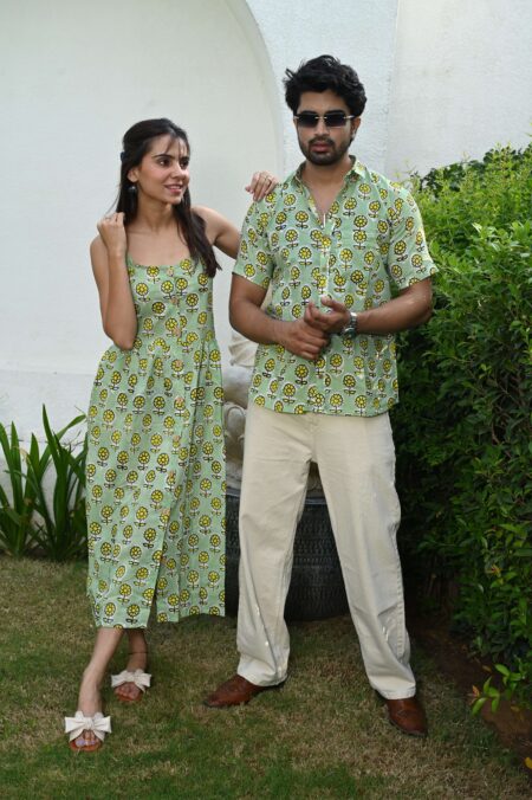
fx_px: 954
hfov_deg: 31.2
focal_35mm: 43
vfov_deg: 45.5
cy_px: 400
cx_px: 266
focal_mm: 43
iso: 250
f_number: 7.1
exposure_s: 1/160
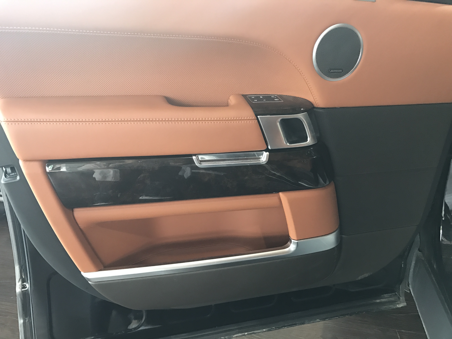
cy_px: 170
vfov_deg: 49.7
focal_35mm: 28
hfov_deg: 63.4
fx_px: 366
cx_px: 226
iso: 80
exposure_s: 1/17
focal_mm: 3.99
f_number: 1.8
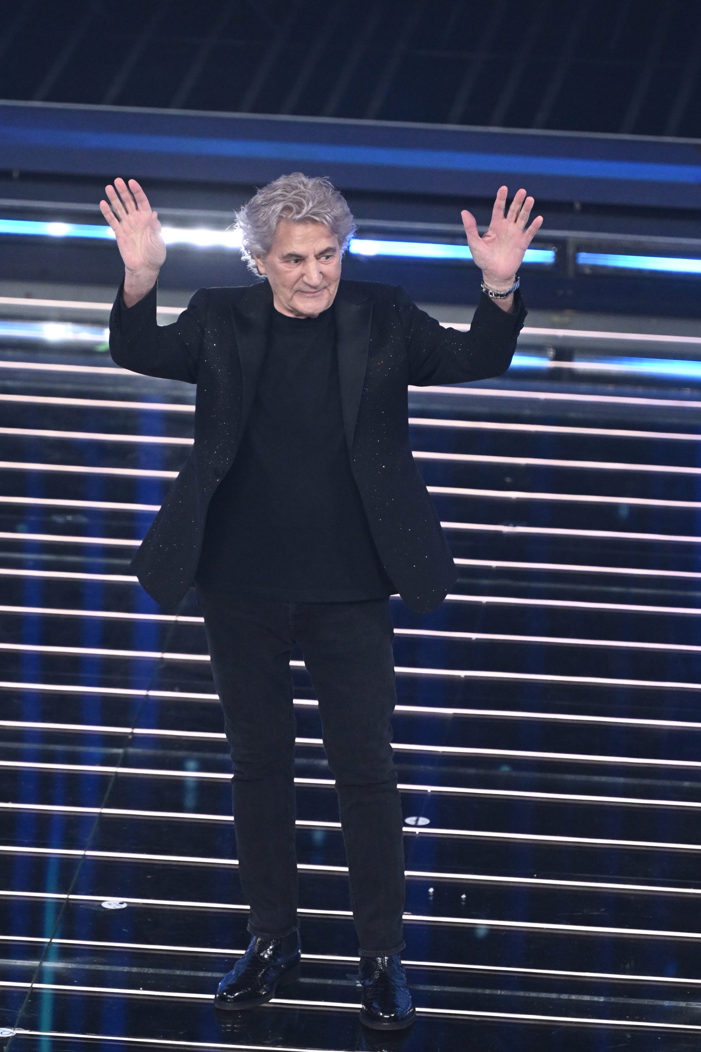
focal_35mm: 332
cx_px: 351
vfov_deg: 6.2
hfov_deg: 4.1
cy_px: 525
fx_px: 9703
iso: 4000
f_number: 4
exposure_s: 1/320
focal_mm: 220
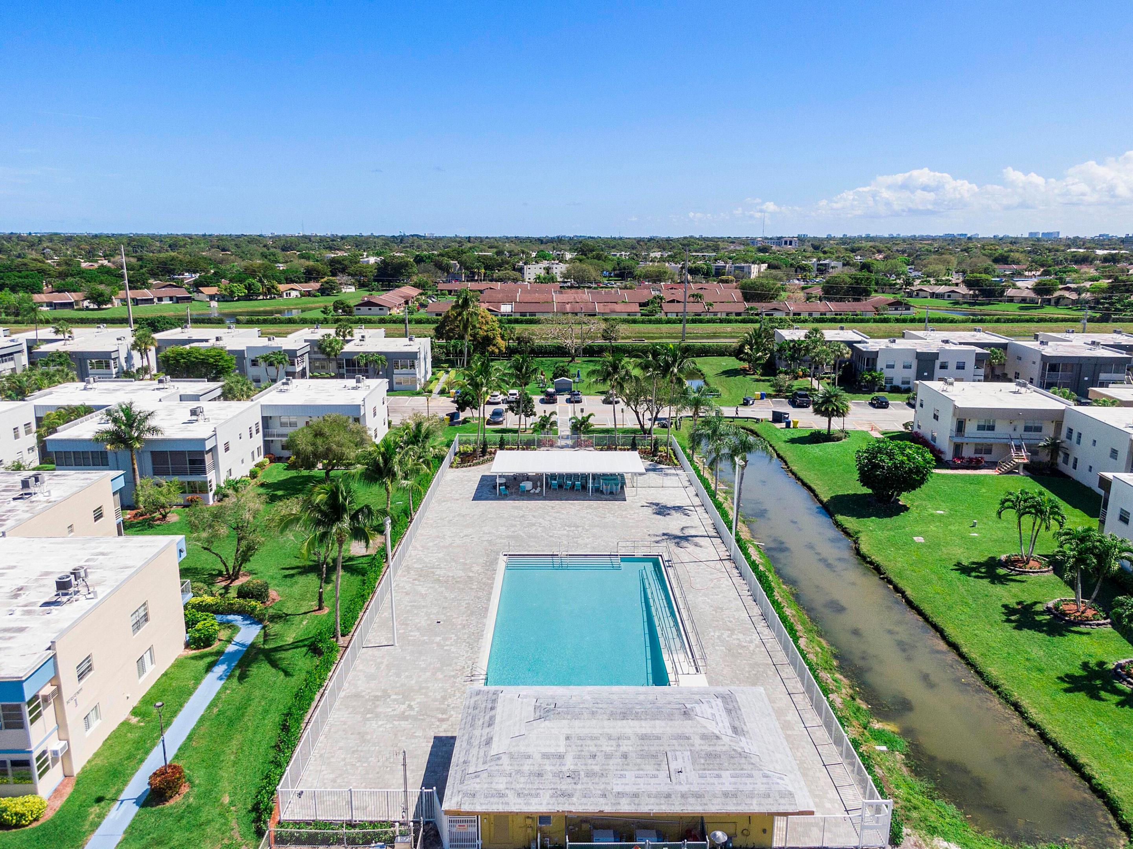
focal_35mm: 24
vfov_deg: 56.8
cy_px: 424
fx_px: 785
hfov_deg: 71.6
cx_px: 566
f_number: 2.8
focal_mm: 4.39
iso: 100
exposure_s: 1/1600
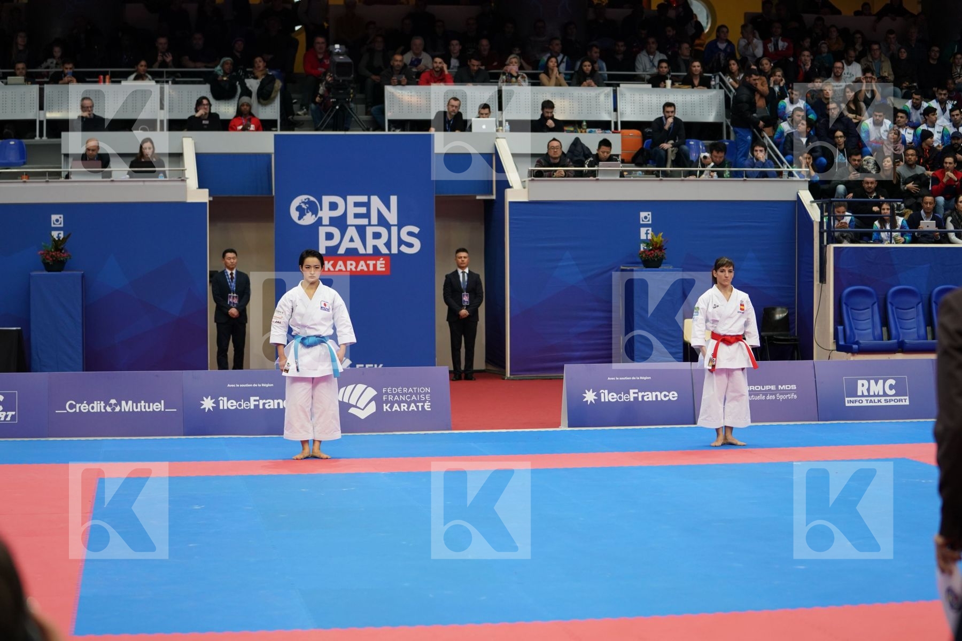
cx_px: 481
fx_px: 1870
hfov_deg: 28.8
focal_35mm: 70
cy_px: 320
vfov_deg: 19.5
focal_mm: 70
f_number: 2.8
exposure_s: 1/500
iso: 1600
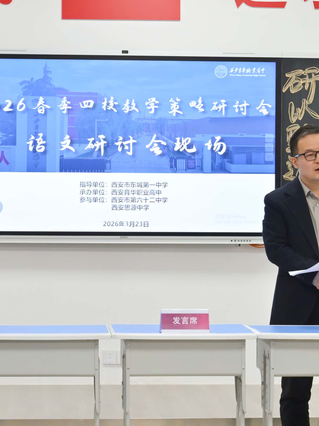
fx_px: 1118
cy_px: 175
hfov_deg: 16.2
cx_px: 117
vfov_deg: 21.5
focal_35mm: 91
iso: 2000
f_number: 5.6
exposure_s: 1/125
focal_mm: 34.5
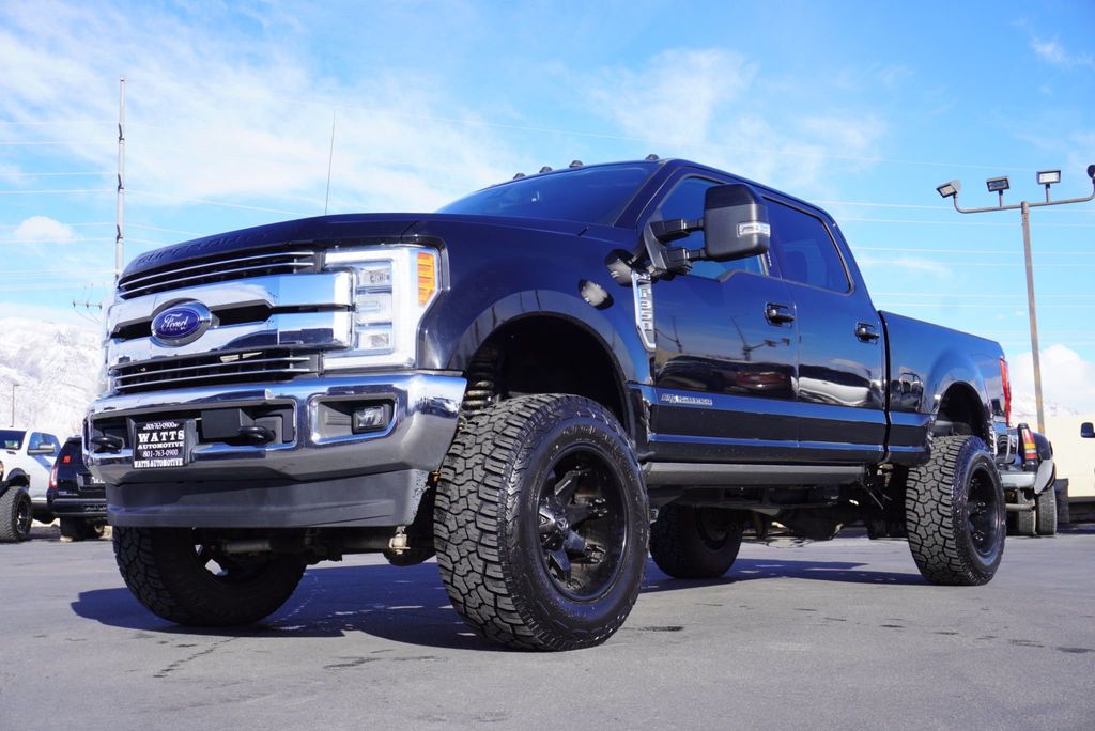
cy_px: 366
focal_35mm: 40
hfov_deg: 47.9
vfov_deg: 33.1
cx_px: 548
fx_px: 1233
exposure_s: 1/125
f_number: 9
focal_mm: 27
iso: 100
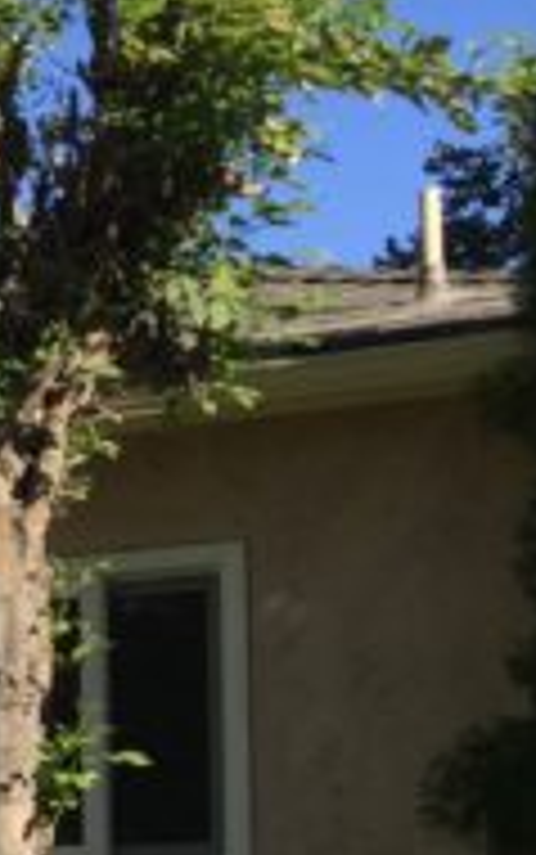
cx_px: -964
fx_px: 2637
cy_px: 817
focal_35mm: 113
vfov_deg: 18.1
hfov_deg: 9.6
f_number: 2.2
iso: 32
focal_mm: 4.15
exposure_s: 1/1582
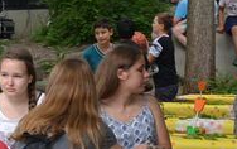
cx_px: -169
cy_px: 78
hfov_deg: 9.9
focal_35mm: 203
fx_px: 1311
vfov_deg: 6.5
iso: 100
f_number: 4.5
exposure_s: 1/200
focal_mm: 25
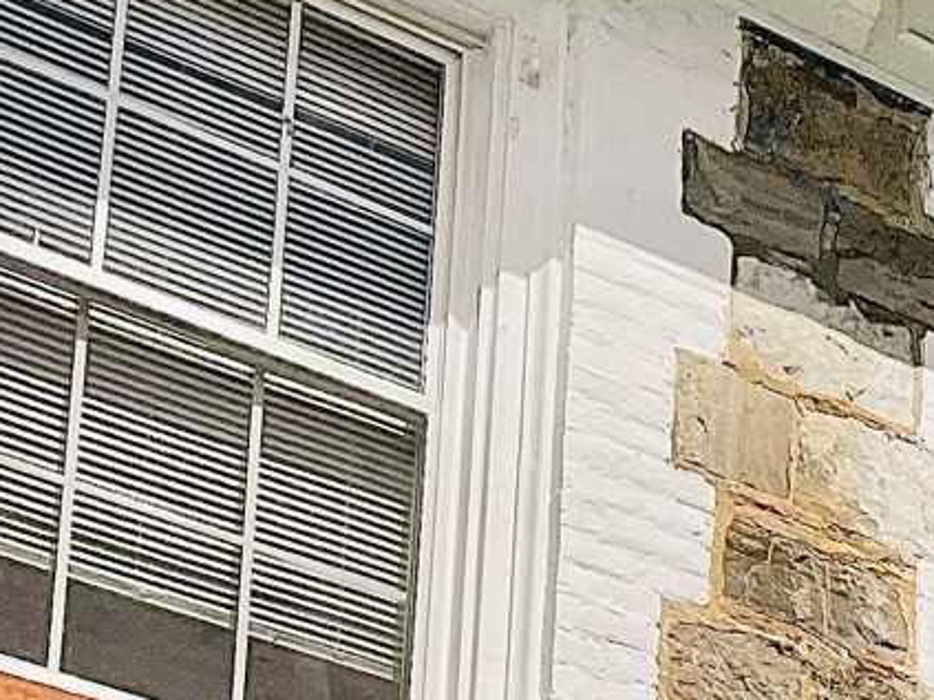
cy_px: 1566
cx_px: 1687
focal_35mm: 126
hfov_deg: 13.9
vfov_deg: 10.4
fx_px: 3399
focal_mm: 5.1
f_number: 1.6
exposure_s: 1/10989
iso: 32
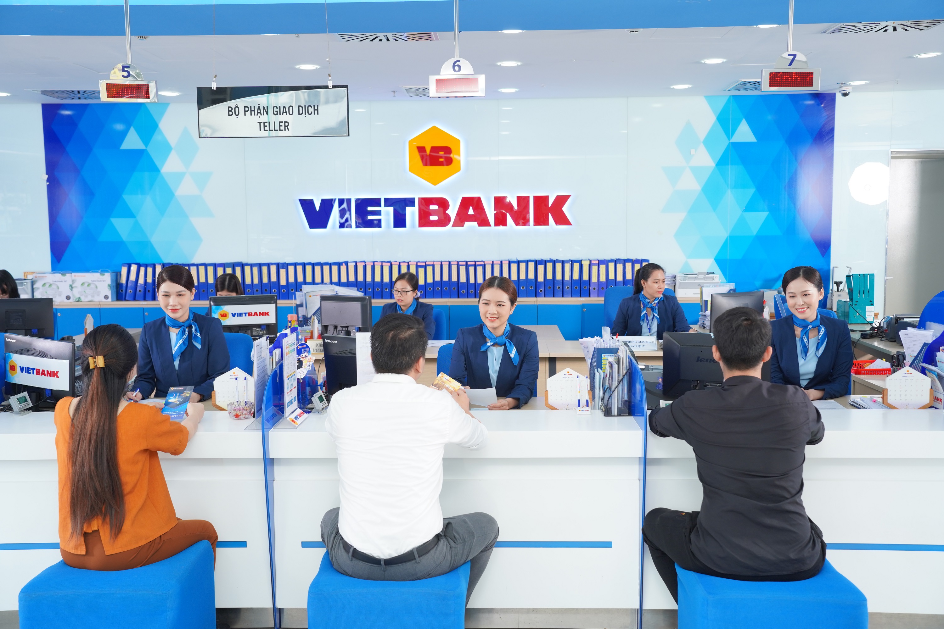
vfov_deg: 36.9
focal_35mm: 36
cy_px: 314
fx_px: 944
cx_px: 472
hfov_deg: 53.1
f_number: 4
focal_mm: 36
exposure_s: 1/125
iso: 500
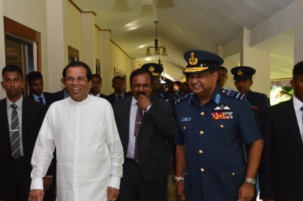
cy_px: 147
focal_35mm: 56
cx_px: 110
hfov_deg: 35.6
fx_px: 468
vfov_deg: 24.0
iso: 400
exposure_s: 1/100
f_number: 5
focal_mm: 25
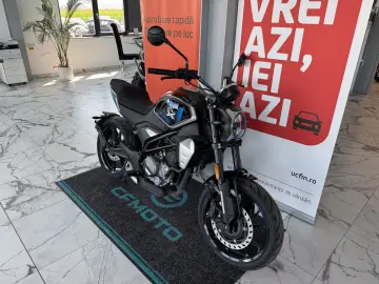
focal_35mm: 24
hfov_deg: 71.6
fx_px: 263
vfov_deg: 56.8
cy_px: 142
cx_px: 190
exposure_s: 1/121
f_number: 1.78
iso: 80
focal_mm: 6.76
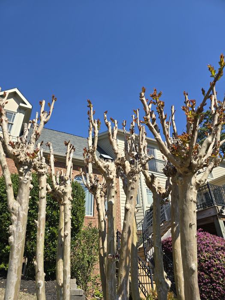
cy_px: 150
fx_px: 199
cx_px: 112
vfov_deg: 73.9
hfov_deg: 58.9
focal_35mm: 23
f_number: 1.7
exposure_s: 1/788
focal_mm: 6.3
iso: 12
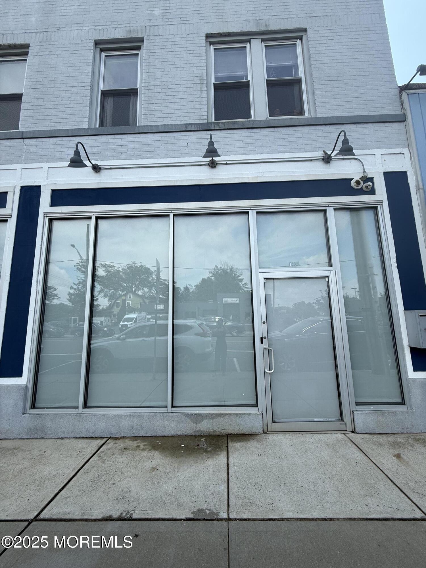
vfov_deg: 102.1
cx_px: 213
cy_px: 284
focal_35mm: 14
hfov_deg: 85.7
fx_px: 230
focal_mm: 2.22
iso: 50
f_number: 2.2
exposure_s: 1/1001
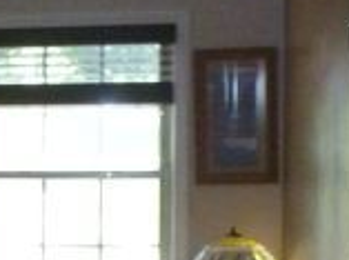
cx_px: -420
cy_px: 224
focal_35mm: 157
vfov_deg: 9.4
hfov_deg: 11.1
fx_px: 1579
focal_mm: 4.3
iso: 400
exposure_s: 1/60
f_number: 3.3
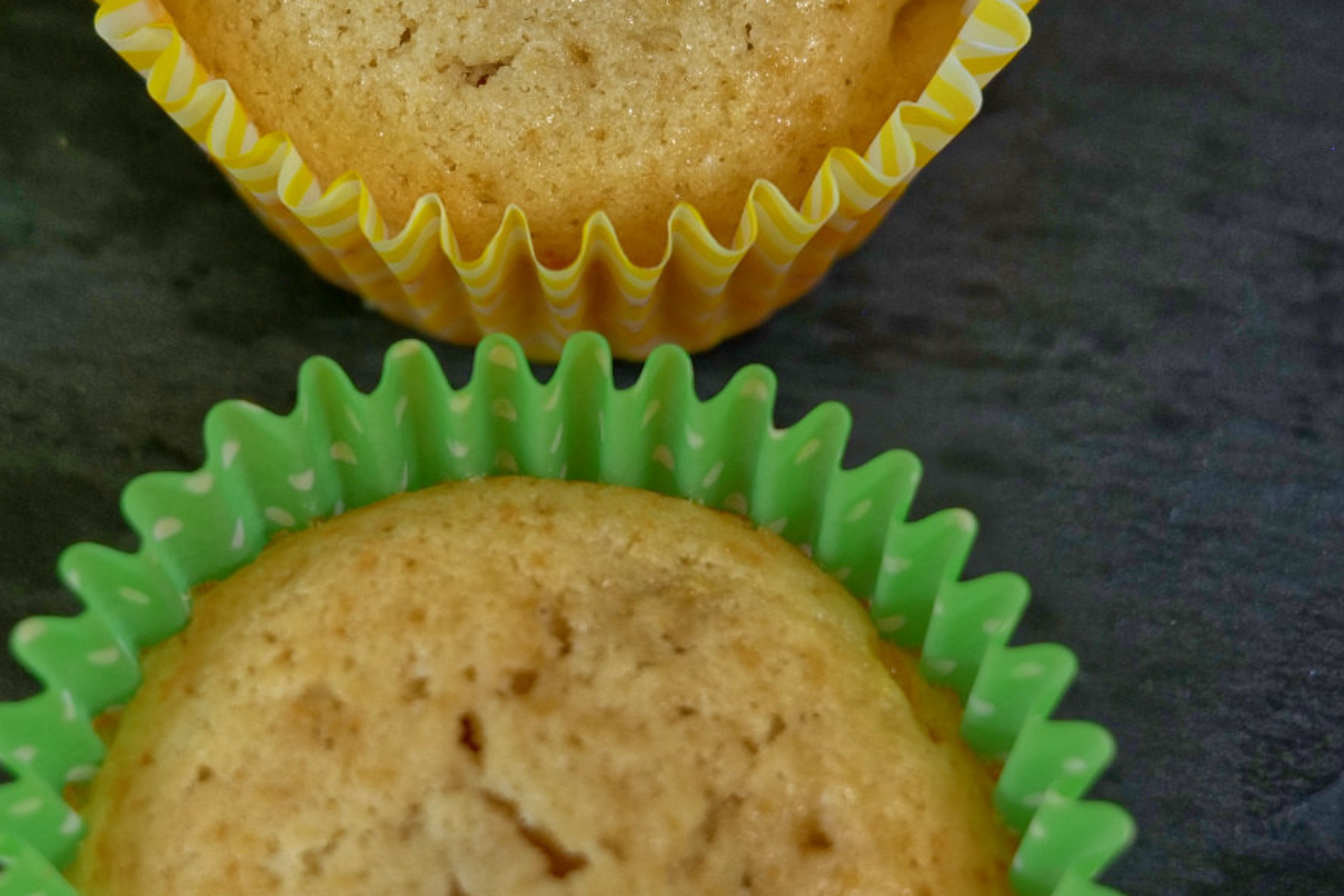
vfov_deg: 10.3
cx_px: 534
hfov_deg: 15.5
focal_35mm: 132
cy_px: 105
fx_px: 4928
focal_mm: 60
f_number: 5.6
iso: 500
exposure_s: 1/80
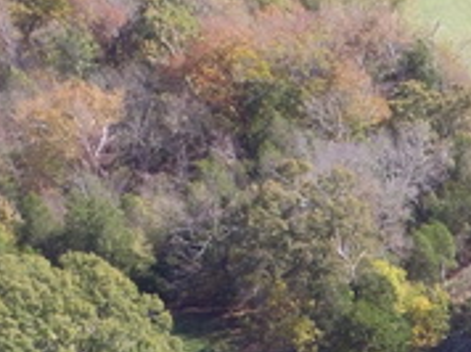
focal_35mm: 87
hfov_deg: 17.6
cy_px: 423
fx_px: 1182
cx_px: 875
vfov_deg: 16.2
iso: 100
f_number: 2.8
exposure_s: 1/343
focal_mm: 3.61
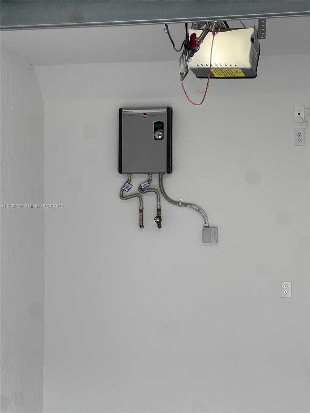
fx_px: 919
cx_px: 155
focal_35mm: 77
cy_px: 206
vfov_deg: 25.3
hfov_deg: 19.1
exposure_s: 1/120
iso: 64
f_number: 2.8
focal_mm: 9
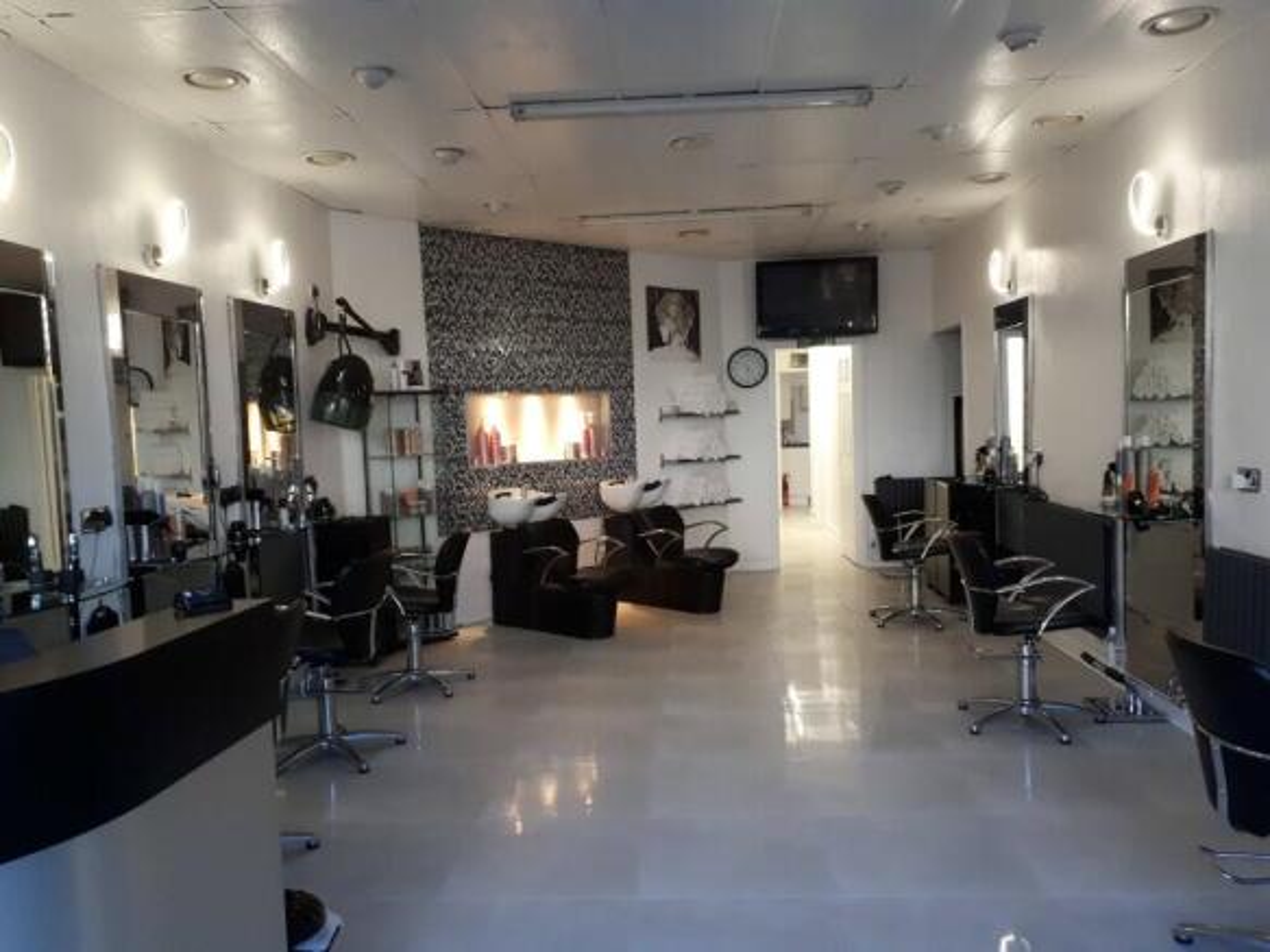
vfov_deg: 51.3
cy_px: 476
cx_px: 635
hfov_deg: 65.3
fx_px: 990
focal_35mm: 27
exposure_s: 1/33
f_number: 1.9
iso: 200
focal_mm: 3.6
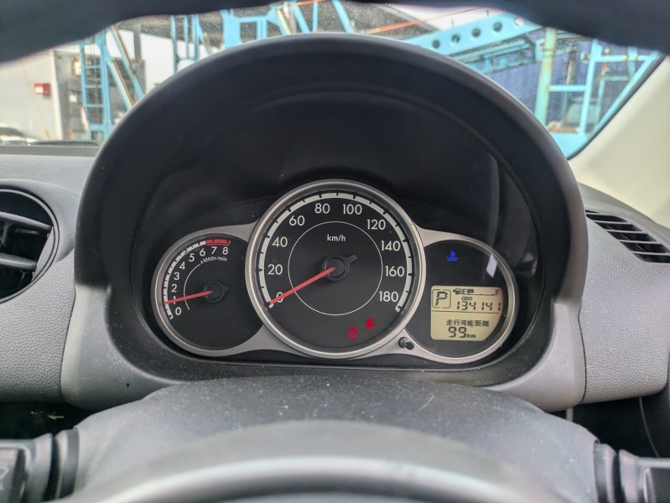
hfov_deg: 69.4
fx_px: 484
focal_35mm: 25
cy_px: 252
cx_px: 335
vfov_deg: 54.9
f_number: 1.89
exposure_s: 1/468
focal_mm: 5.43
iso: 44
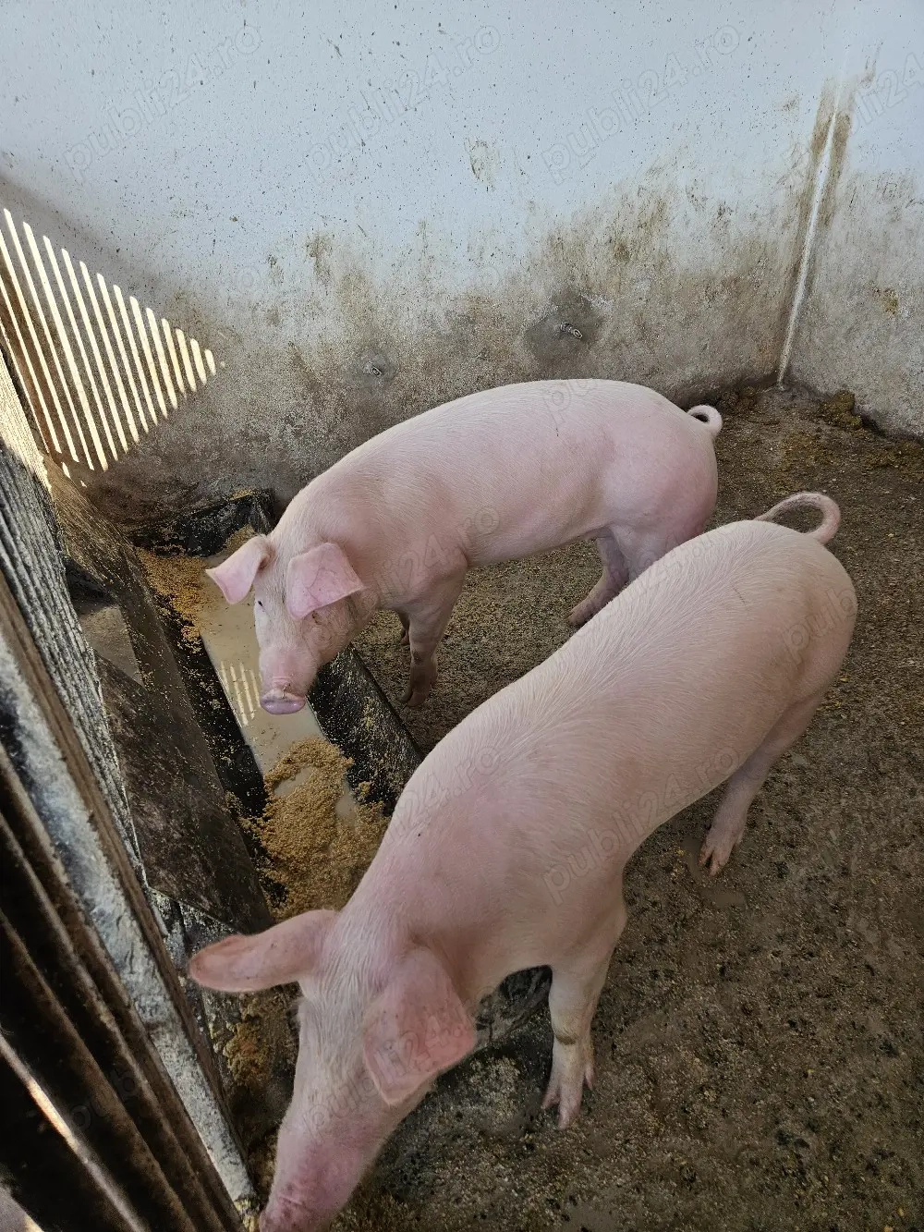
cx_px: 462
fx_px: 818
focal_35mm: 23
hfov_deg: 58.9
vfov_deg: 73.9
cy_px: 616
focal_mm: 5.4
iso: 40
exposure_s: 1/182
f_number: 1.8
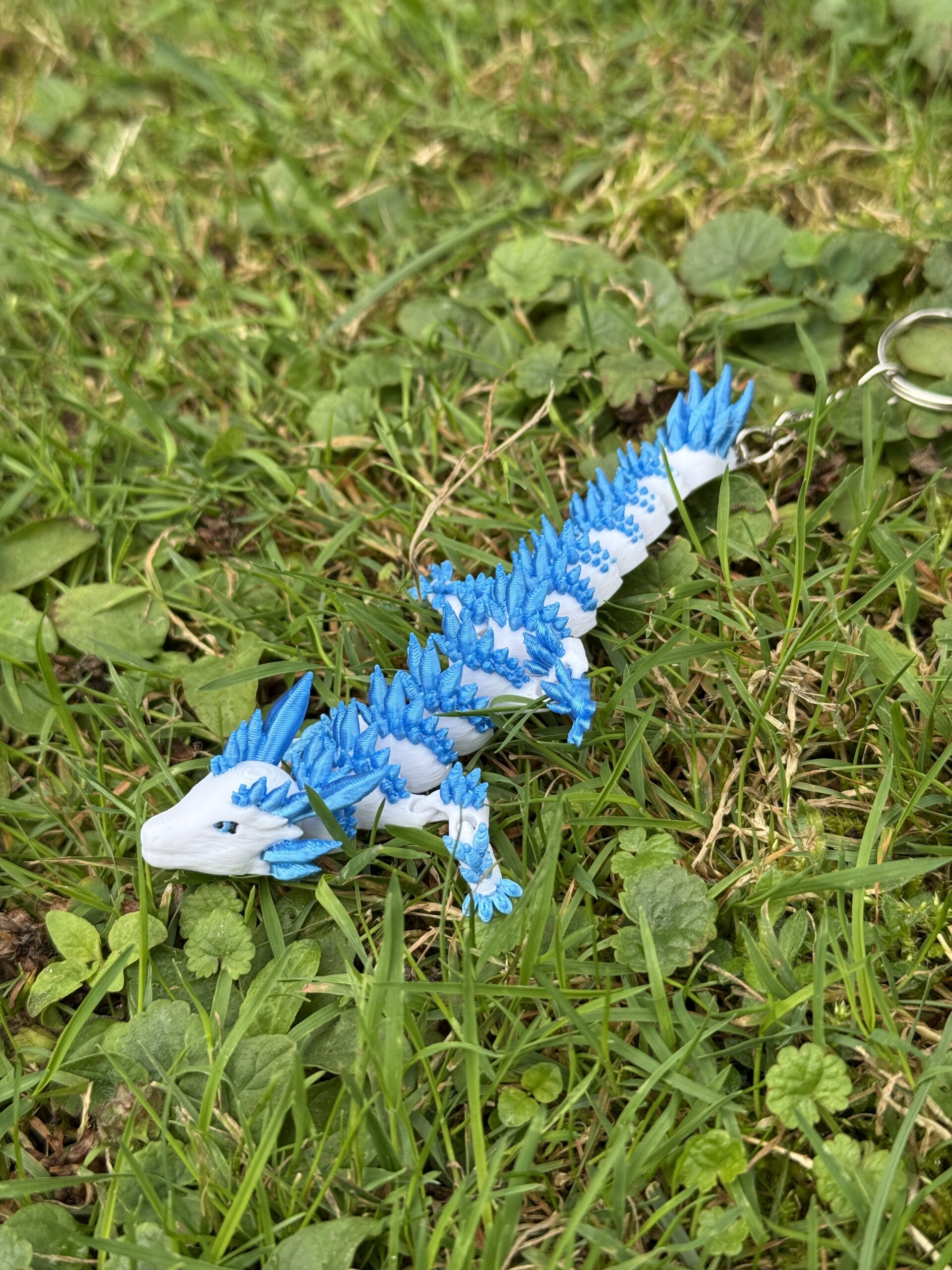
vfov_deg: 39.7
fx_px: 1760
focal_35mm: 48
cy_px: 635
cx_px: 476
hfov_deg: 30.3
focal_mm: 6.76
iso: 80
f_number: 1.78
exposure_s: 1/962
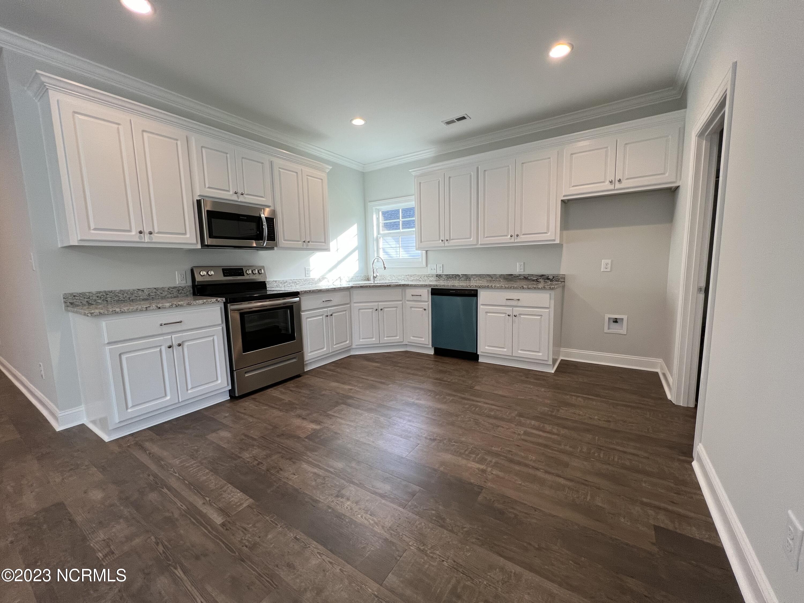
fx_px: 302
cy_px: 302
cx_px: 402
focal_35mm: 13
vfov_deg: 89.9
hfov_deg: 106.2
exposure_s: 1/120
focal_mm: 1.57
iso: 125
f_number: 1.8
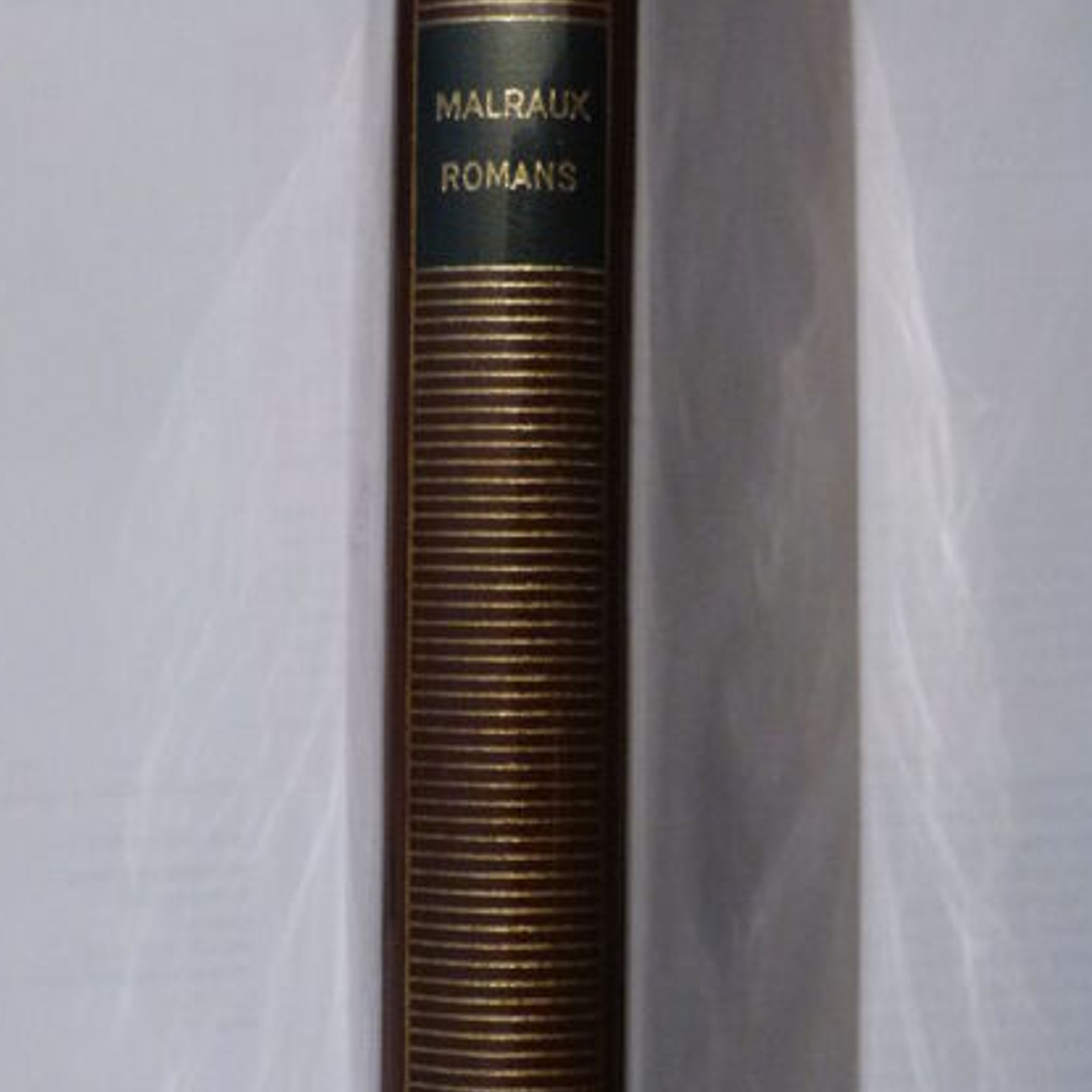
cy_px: 566
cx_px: 489
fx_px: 2141
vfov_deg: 28.6
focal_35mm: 60
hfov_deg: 28.6
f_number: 3.2
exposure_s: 1/15
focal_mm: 7.9
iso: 800
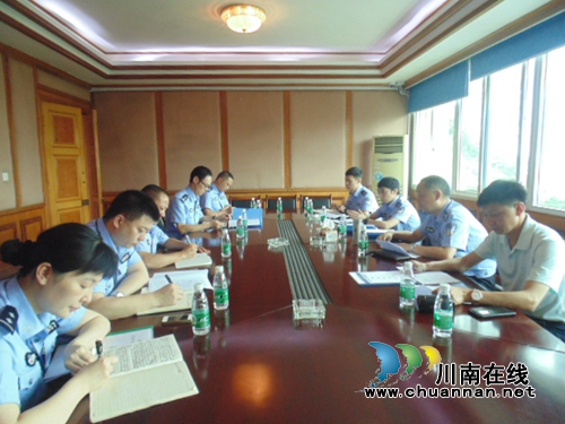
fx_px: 359
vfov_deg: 61.1
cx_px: 282
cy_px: 212
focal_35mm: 22
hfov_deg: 76.4
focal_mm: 4
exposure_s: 1/30
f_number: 3.1
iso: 250
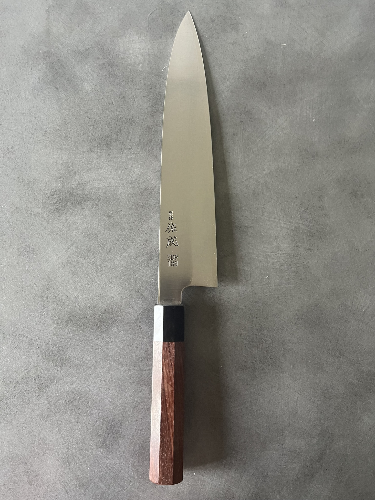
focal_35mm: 26
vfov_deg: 67.3
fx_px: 376
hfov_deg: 53.1
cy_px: 250
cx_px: 188
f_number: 1.6
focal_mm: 5.1
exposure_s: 1/50
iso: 500
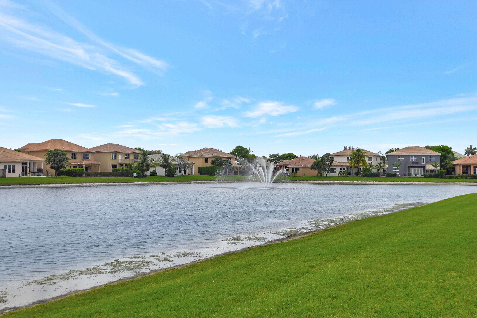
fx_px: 477
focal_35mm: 36
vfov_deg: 36.8
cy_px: 159
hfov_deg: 53.2
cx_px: 238
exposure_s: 1/2500
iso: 400
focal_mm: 24
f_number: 8
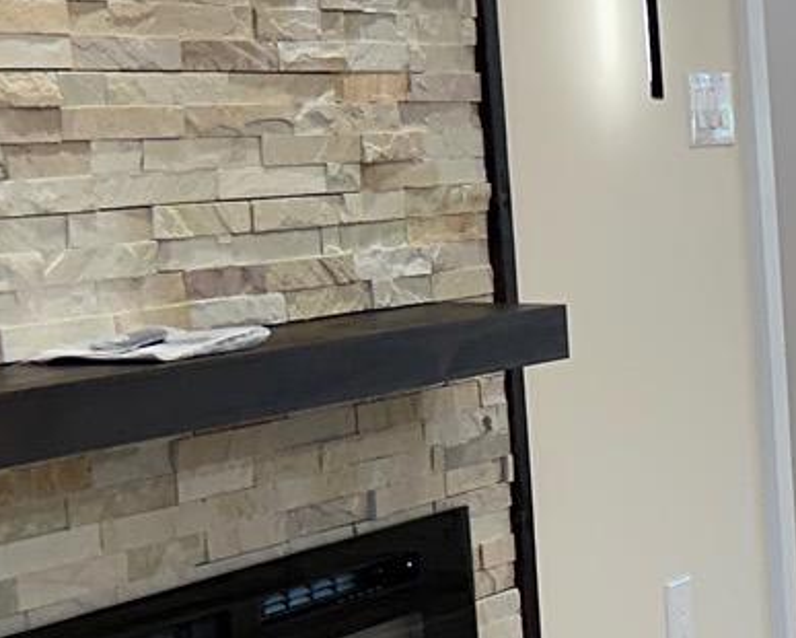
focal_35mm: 124
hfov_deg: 13.1
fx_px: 2923
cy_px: 622
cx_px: 1660
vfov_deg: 12.3
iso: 100
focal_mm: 6.86
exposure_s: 1/148
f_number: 1.78
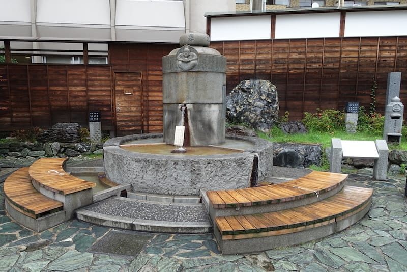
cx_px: 204
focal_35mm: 24
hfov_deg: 73.7
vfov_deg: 53.2
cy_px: 136
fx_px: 271
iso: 125
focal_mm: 8.82
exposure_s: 1/80
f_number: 3.2
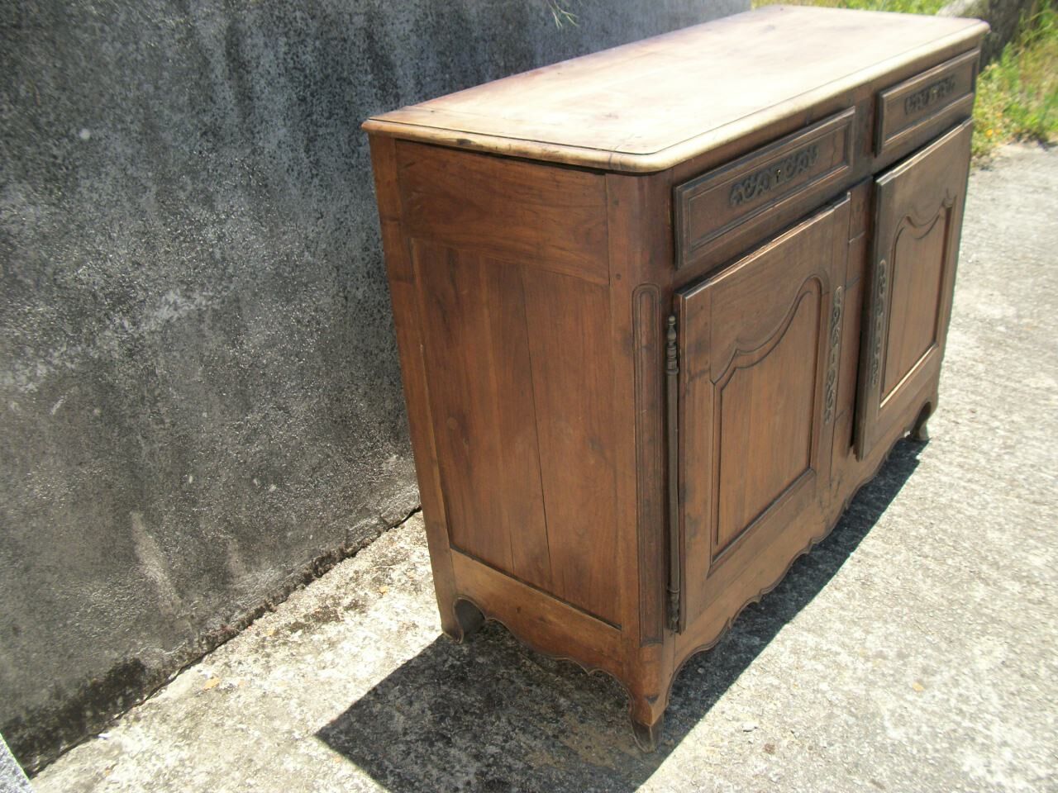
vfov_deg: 44.2
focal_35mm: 32
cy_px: 396
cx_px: 529
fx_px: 978
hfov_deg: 56.8
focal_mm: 5.7
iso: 80
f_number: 8.8
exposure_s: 1/80
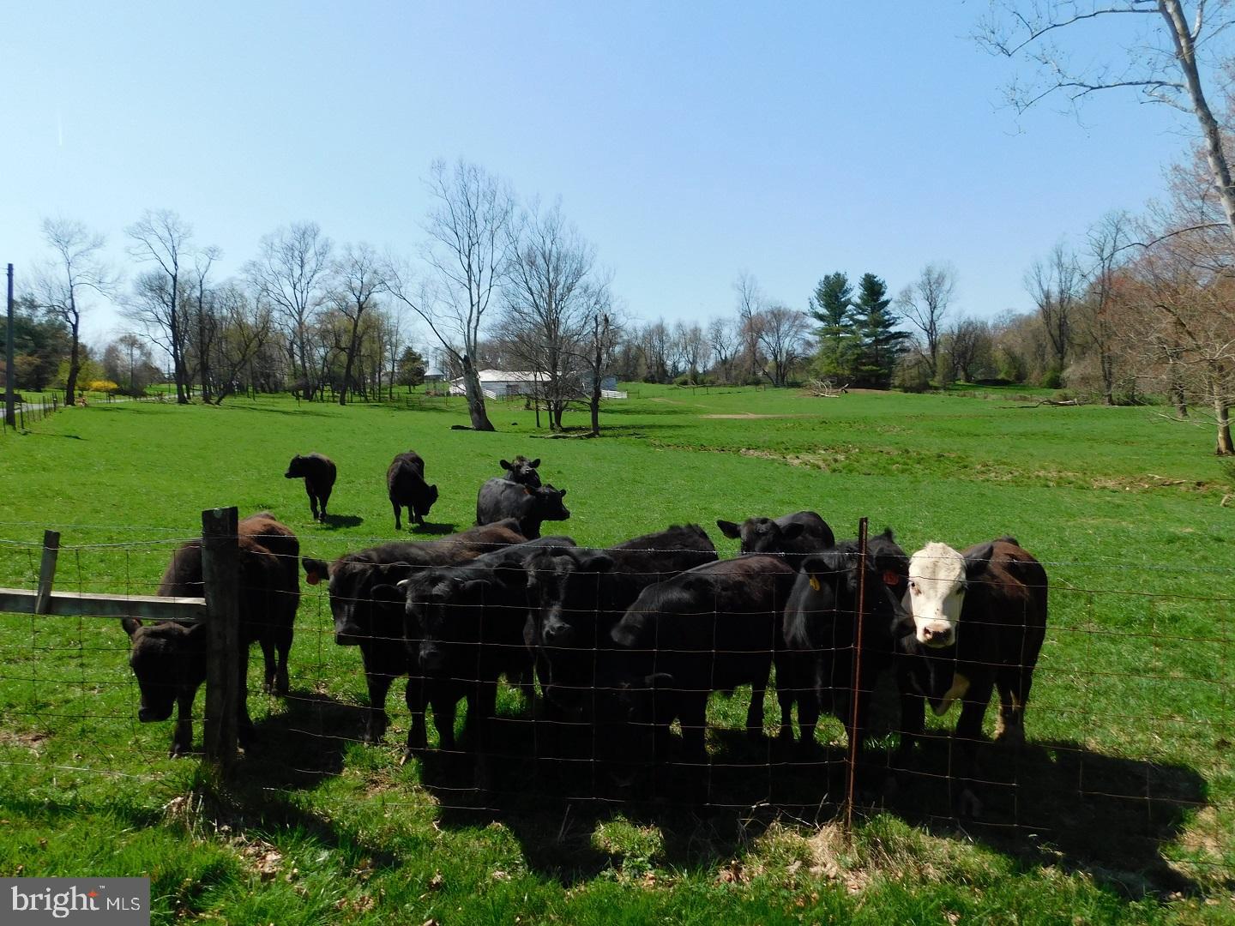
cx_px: 618
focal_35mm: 24
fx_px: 856
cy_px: 463
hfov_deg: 71.6
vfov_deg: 56.8
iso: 125
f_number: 6
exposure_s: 1/400
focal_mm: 4.1
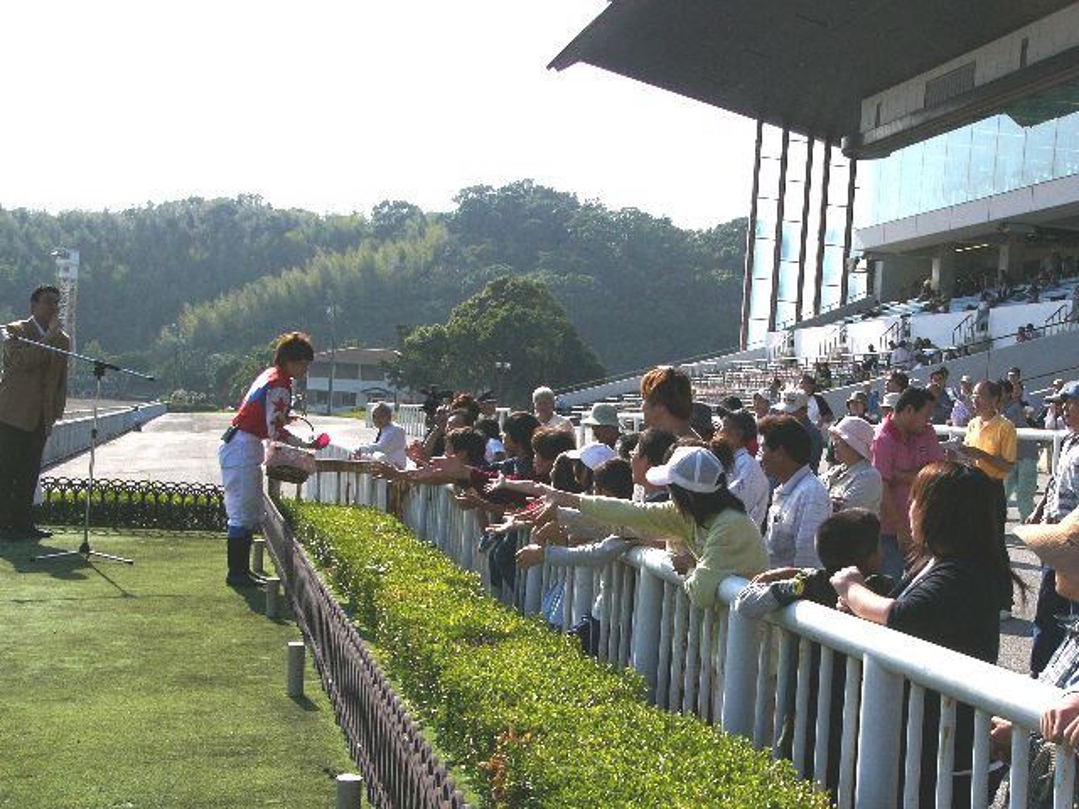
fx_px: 1527
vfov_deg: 29.7
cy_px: 404
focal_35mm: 49
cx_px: 540
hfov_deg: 38.9
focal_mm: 8.2
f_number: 8
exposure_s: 1/1300
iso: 50
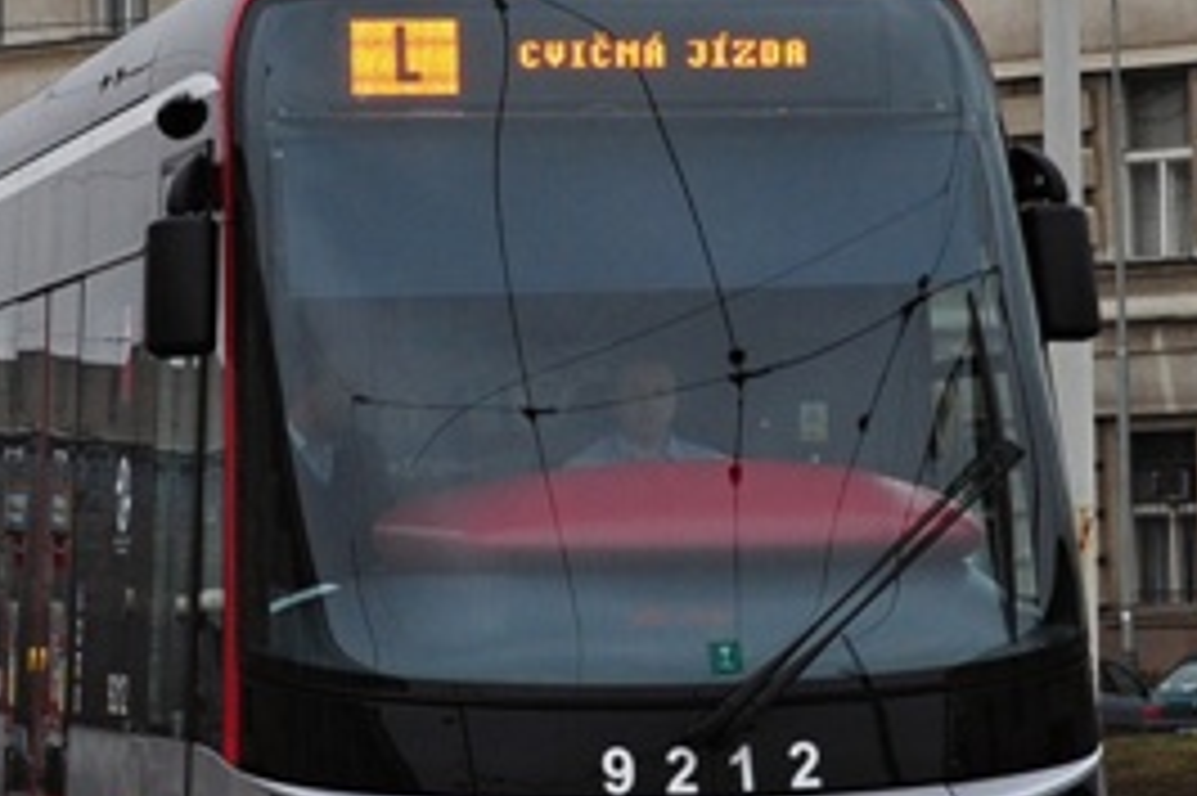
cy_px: 211
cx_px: 324
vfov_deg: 7.9
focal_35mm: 173
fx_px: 5748
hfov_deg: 11.9
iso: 400
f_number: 8
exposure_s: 1/250
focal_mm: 30
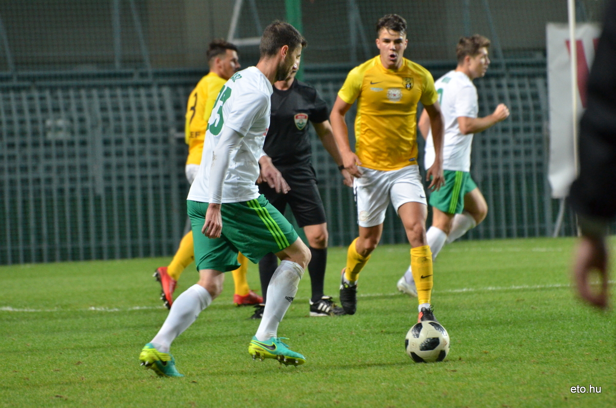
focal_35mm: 360
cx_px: 308
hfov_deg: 5.7
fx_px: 6148
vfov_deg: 3.8
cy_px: 204
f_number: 5.6
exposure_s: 1/200
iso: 2000
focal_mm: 240
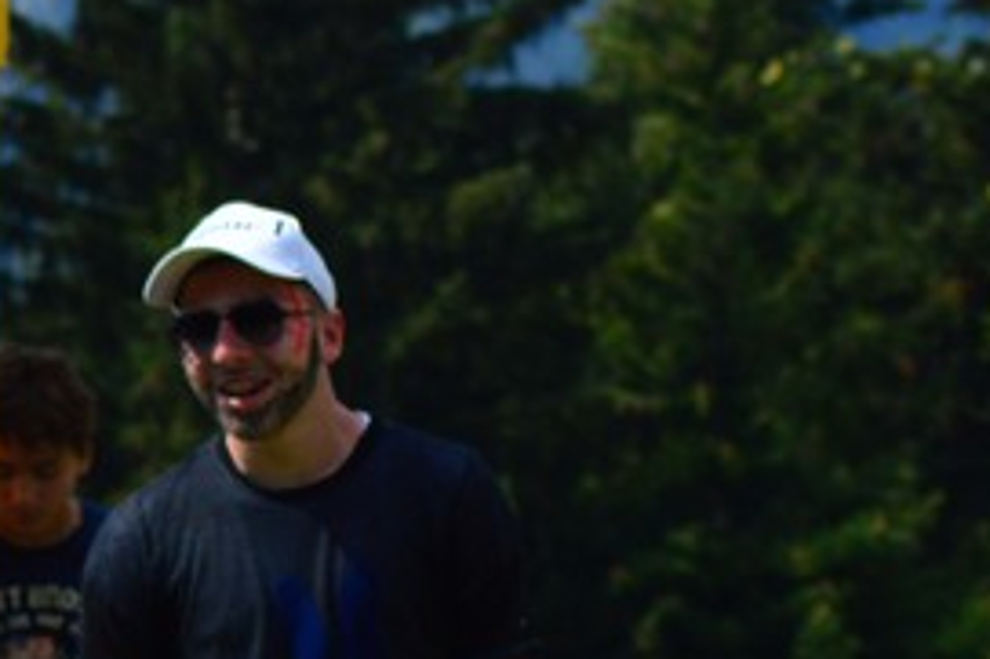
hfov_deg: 5.2
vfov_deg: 3.5
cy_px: 825
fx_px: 10856
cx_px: -324
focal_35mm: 395
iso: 200
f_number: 5.6
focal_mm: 70
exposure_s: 1/1000
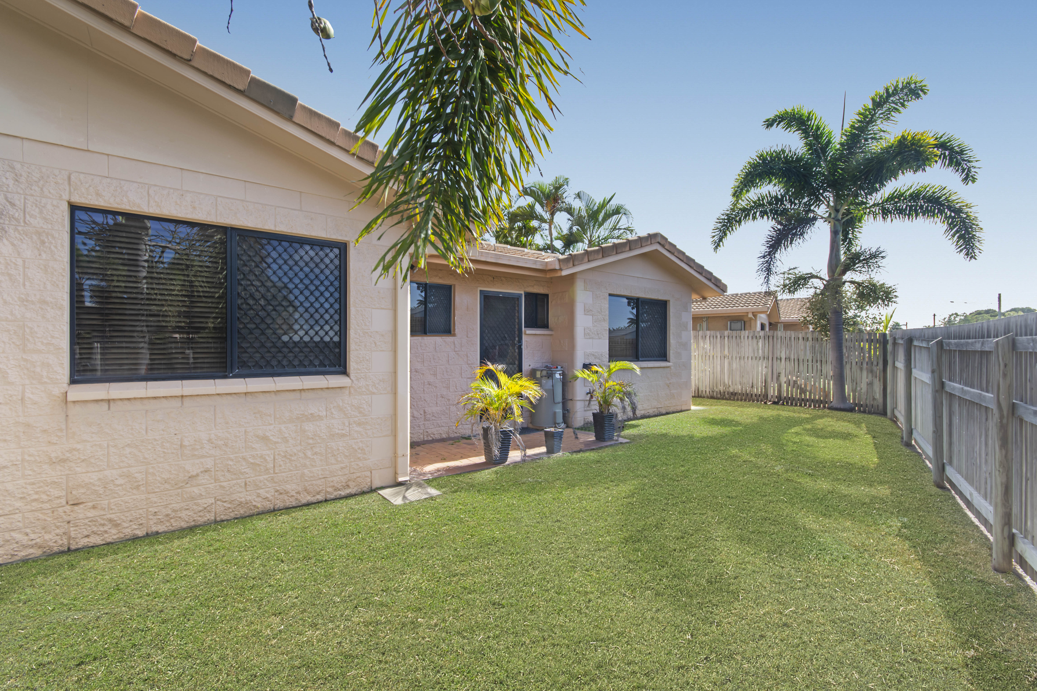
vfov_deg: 77.3
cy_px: 346
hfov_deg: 100.4
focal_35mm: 15
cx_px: 518
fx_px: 432
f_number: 8
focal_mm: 10
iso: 200
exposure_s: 1/160
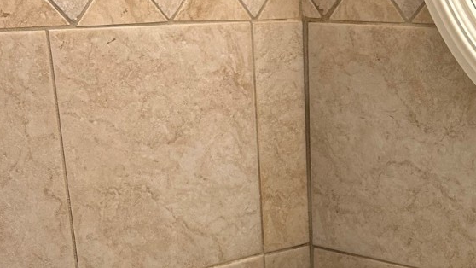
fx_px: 985
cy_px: 434
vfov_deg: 14.2
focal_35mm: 78
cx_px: 374
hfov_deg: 26.7
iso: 100
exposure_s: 1/60
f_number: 1.5
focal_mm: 5.7
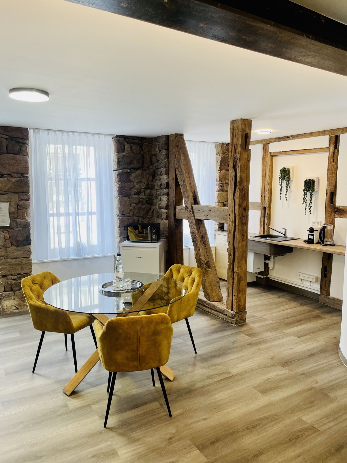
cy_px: 230
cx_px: 173
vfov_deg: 65.3
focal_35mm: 27
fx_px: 361
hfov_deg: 51.4
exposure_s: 1/100
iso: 100
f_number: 1.6
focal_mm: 5.1
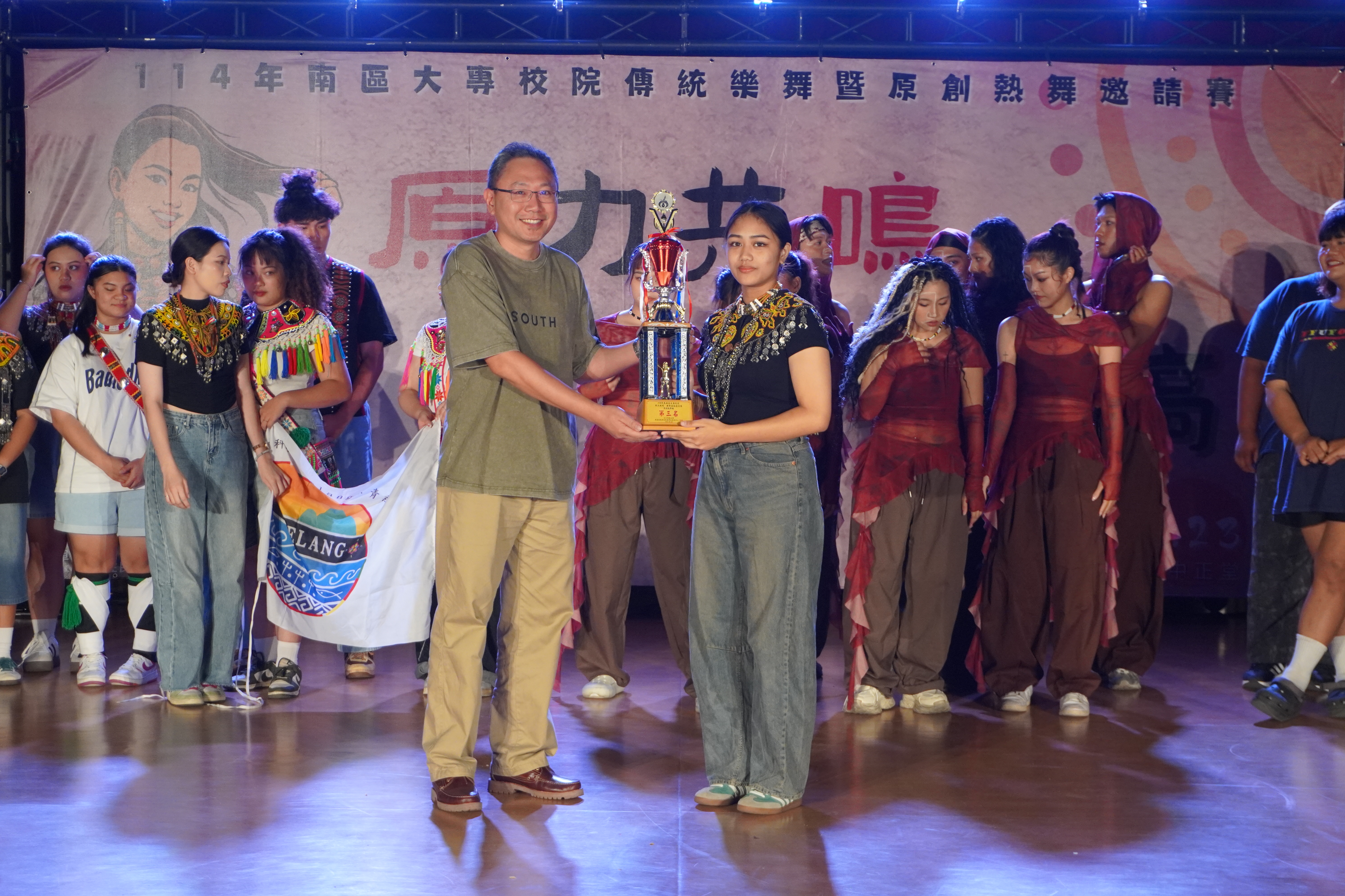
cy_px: 448
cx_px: 672
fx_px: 2690
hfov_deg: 28.1
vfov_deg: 18.9
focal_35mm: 72
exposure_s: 1/160
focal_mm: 48
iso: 1600
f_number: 5.6
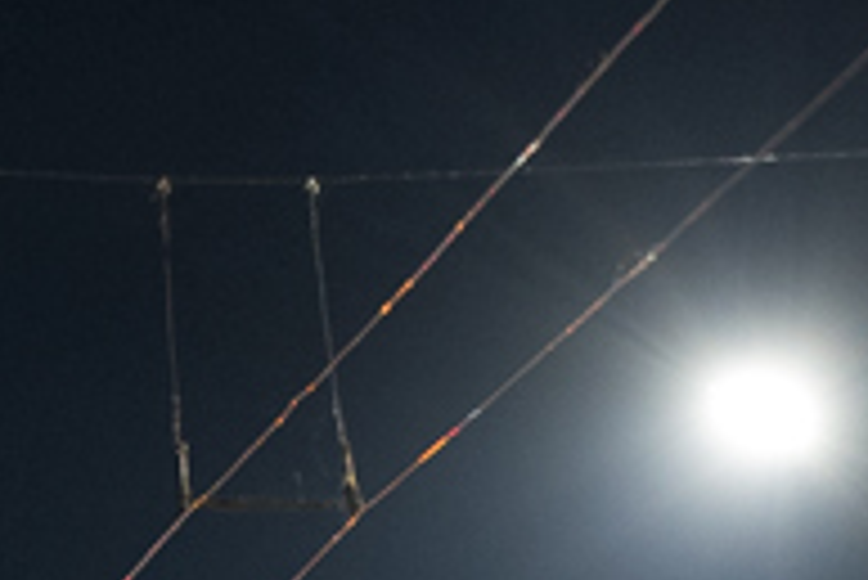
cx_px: -76
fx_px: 6008
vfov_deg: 5.5
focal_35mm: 249
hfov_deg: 8.2
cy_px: 886
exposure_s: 1/1.25
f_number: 4
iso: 500
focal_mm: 27
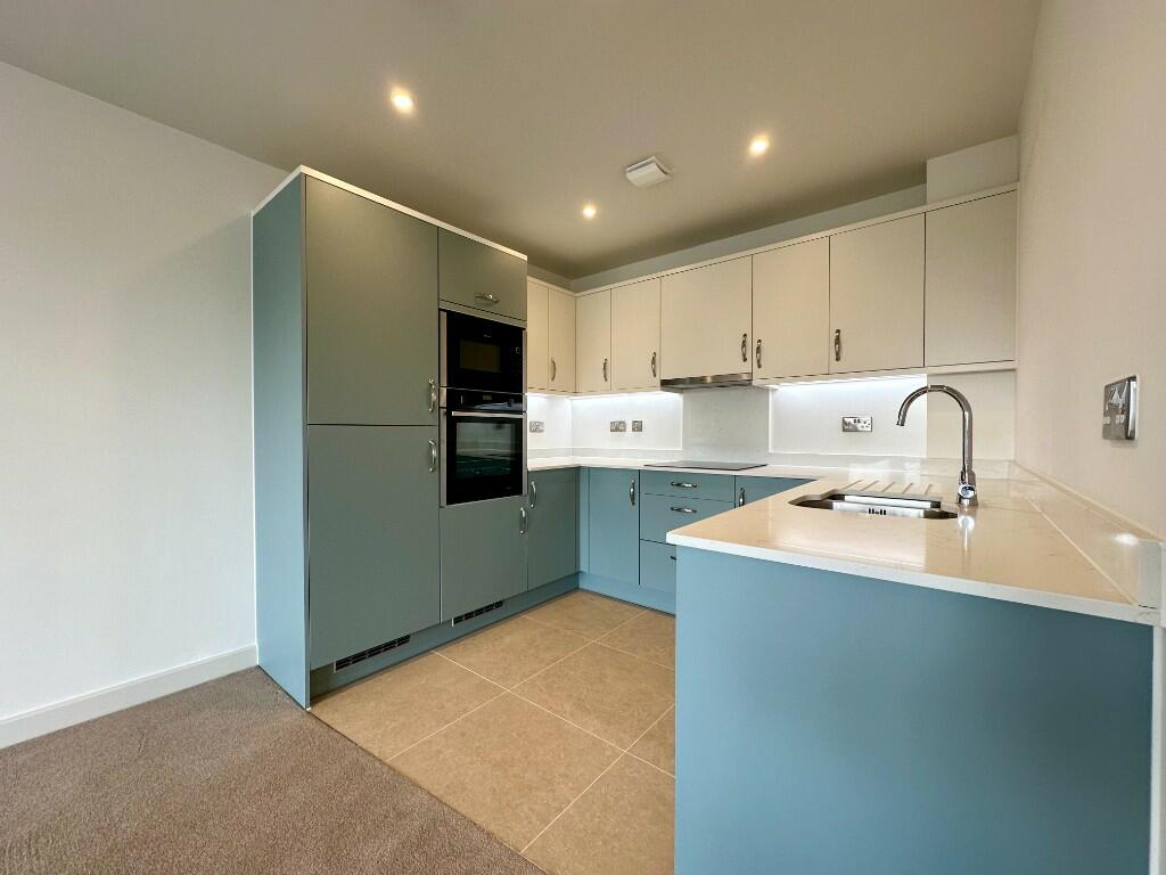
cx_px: 583
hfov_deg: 102.1
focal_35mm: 14
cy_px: 438
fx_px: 472
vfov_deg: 85.7
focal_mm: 2.22
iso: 100
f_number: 2.2
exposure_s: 1/100
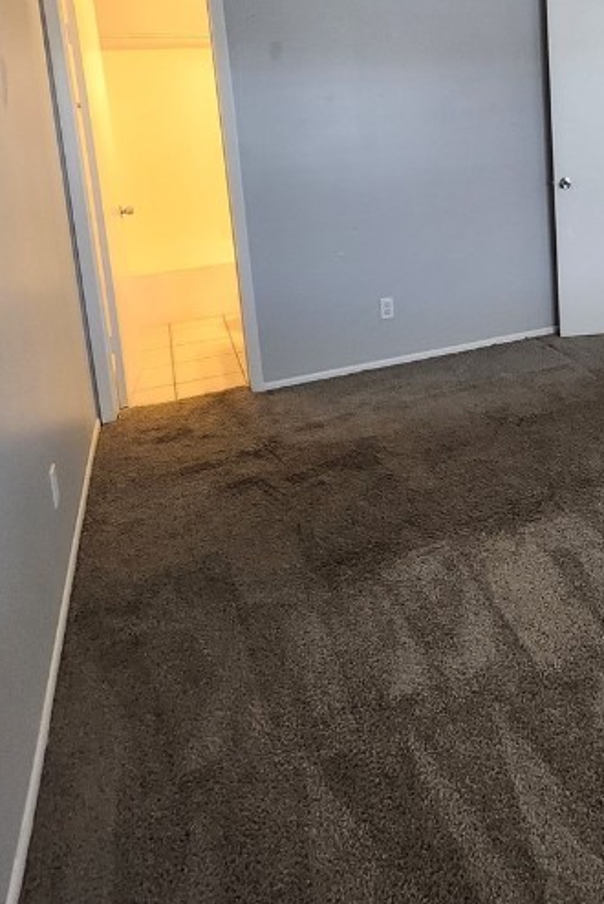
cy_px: 205
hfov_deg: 43.6
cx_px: 507
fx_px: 704
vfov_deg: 61.1
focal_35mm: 28
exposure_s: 1/40
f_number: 2.2
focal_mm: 1.74
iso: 320
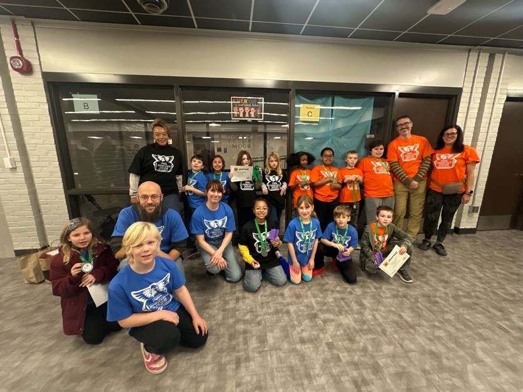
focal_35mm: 14
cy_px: 196
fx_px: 212
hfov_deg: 102.1
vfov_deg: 85.7
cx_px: 262
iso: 320
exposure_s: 1/60
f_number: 2.2
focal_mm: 2.22
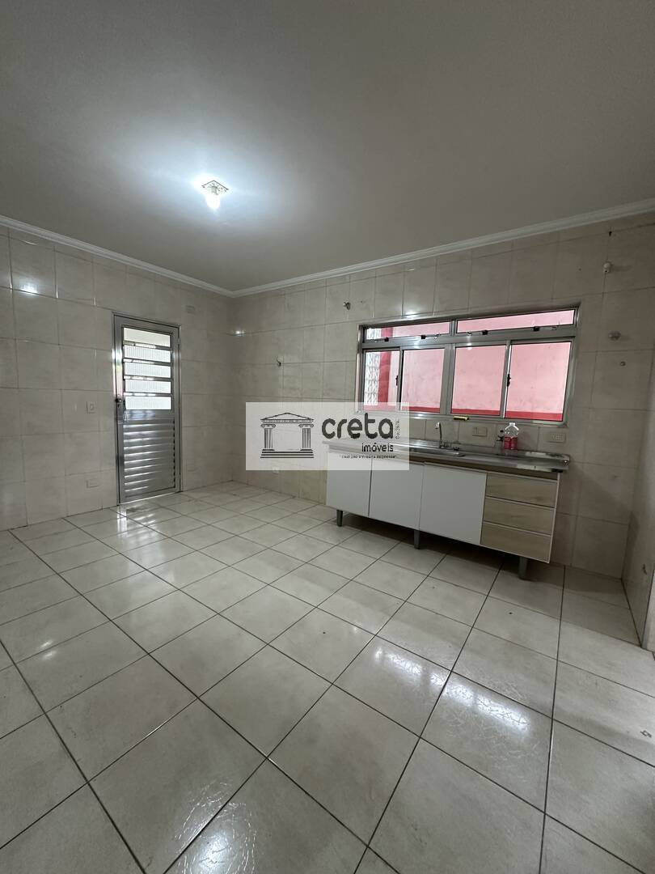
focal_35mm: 14
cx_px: 328
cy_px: 437
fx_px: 353
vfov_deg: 102.1
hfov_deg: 85.7
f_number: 2.2
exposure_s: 1/60
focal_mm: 2.22
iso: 400
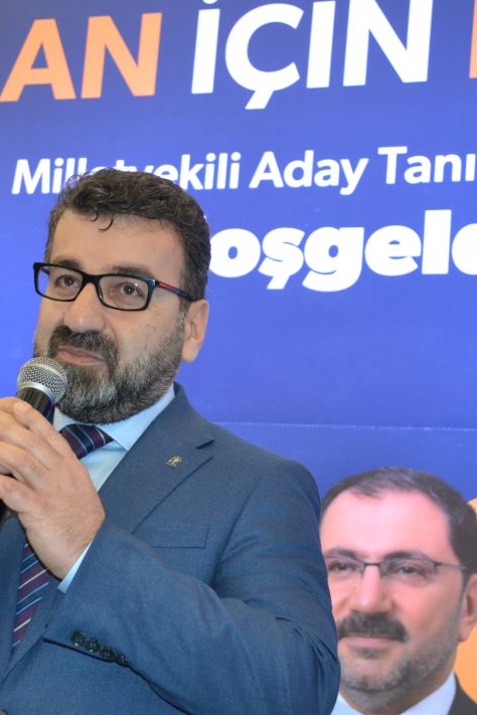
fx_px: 1585
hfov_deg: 17.1
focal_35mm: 80
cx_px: 158
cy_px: 359
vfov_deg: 25.4
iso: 1800
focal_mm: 35
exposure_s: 1/60
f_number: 4.2
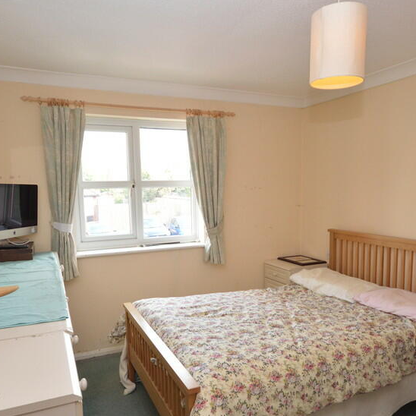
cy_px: 227
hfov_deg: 58.4
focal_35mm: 27
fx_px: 372
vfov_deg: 58.3
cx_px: 210
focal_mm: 11.5
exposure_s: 1/80
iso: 400
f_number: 4.5
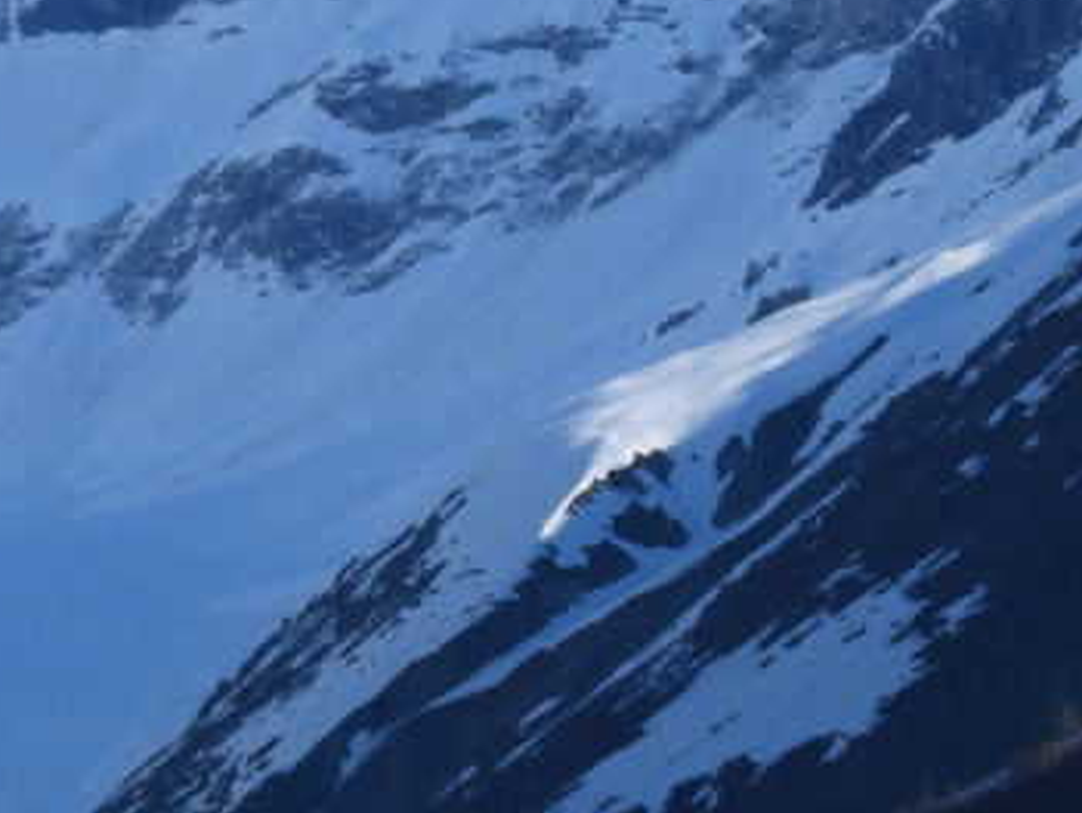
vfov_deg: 2.7
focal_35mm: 548
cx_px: -297
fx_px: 17141
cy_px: 544
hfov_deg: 3.6
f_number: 4.5
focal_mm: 26.8
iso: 100
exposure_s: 1/1250
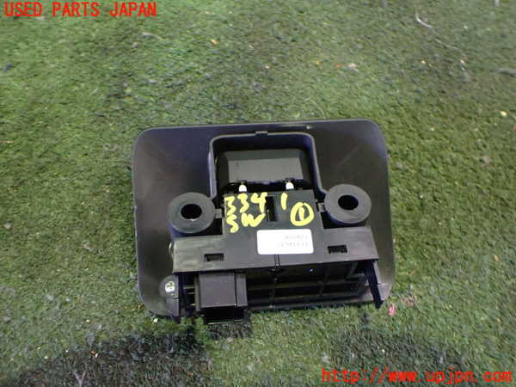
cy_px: 194
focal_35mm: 30
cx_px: 258
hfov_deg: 60.0
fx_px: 447
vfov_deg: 46.8
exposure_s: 1/30
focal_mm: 5.4
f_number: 2.3
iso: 1000
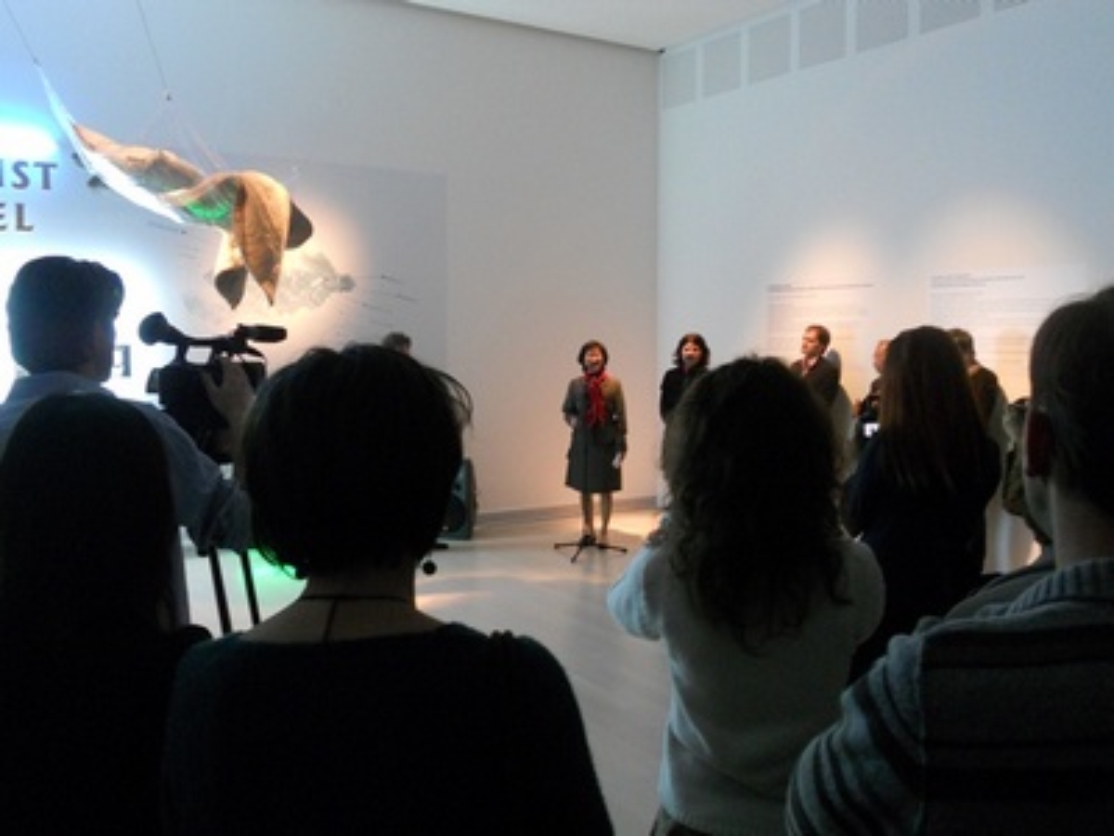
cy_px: 418
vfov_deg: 44.2
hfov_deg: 56.8
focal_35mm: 32
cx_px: 557
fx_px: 1030
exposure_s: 1/20
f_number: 3.5
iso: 400
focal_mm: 5.8
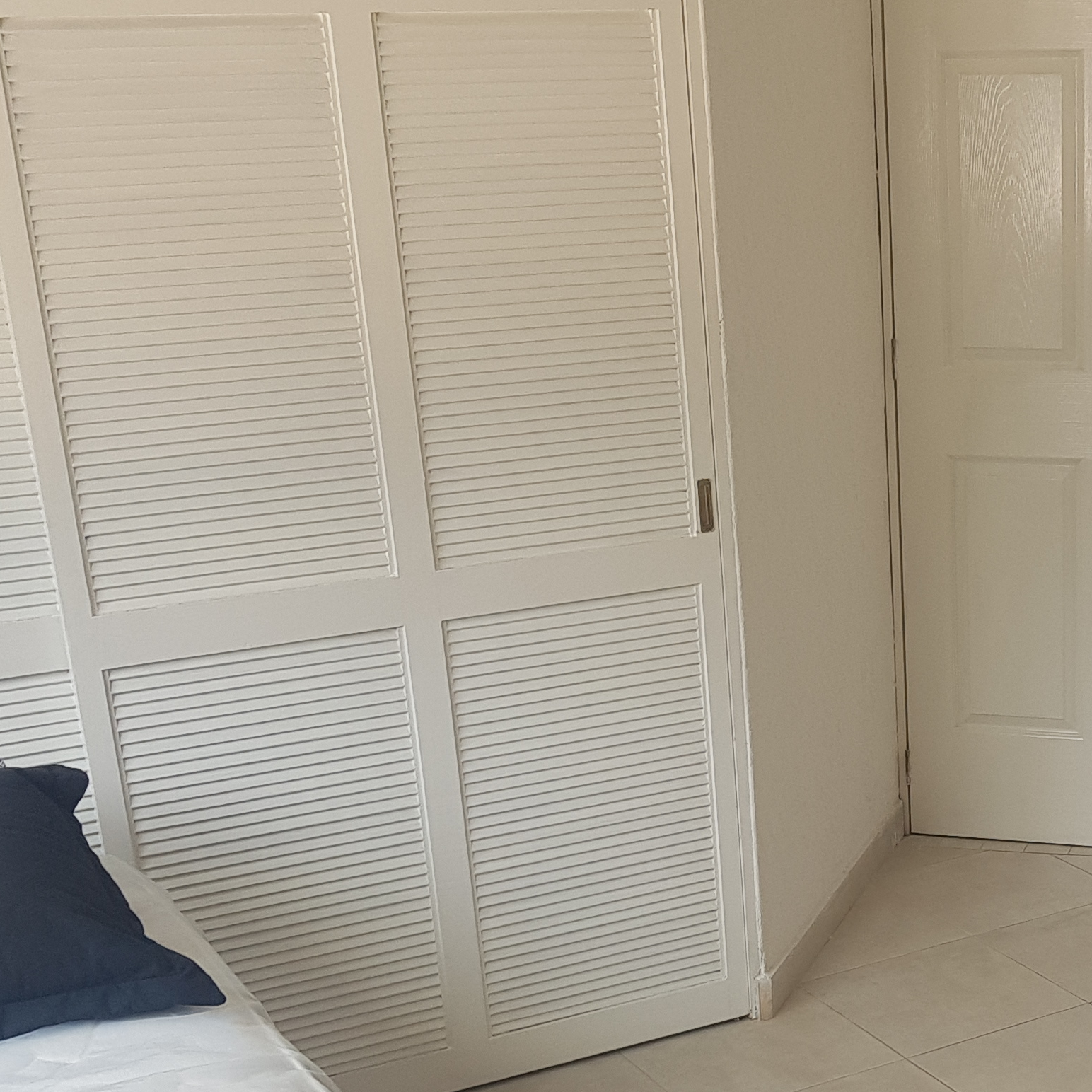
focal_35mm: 60
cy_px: 970
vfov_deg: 27.6
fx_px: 2141
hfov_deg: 27.3
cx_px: 1035
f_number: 1.7
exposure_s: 1/151
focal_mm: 4.2
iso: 40
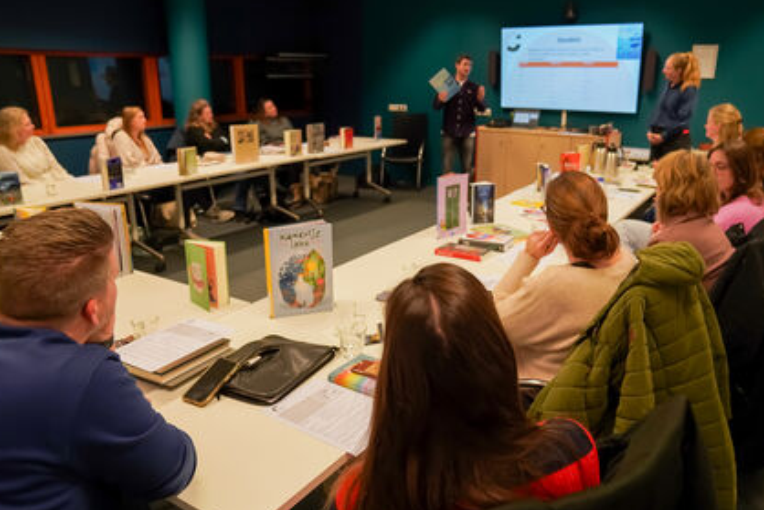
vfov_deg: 46.4
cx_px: 398
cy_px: 267
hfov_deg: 65.4
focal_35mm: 28
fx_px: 594
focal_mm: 26
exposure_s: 1/160
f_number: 4
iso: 1000
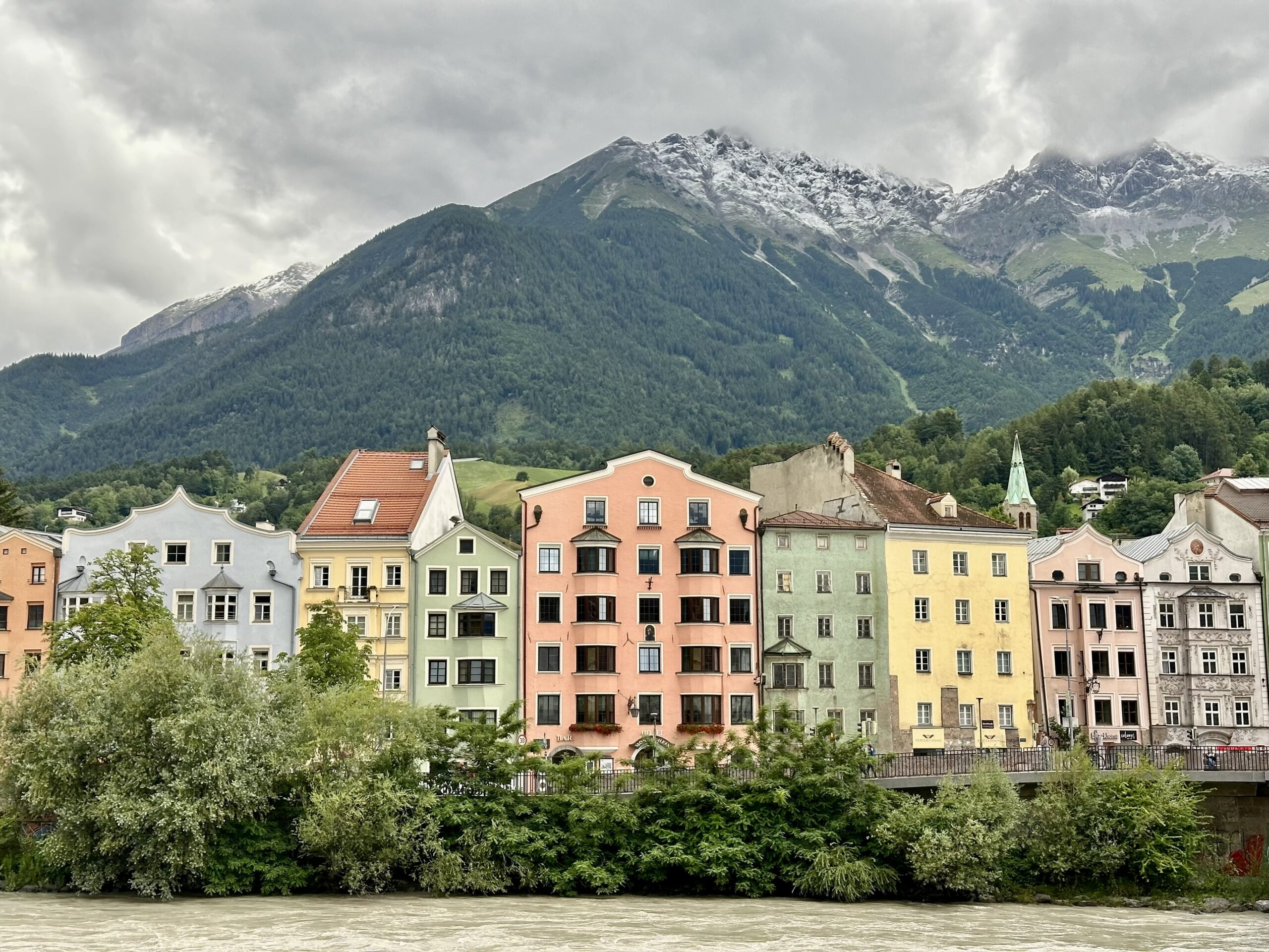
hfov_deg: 39.7
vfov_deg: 30.3
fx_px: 1760
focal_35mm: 48
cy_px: 476
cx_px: 634
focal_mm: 6.86
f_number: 1.78
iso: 64
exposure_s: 1/456
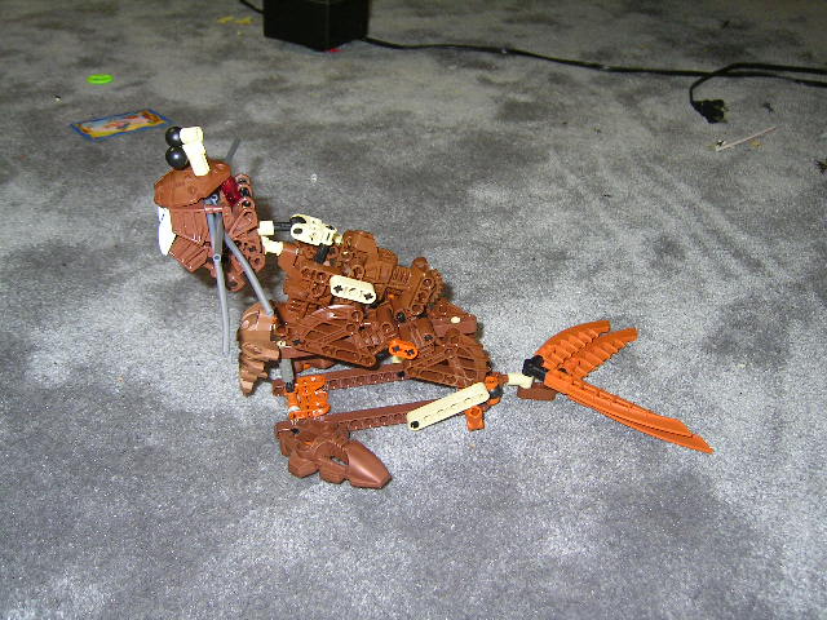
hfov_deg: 51.4
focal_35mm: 36
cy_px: 310
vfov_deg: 39.7
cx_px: 414
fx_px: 860
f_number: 2.8
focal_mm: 5.6
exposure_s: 1/30
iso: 100
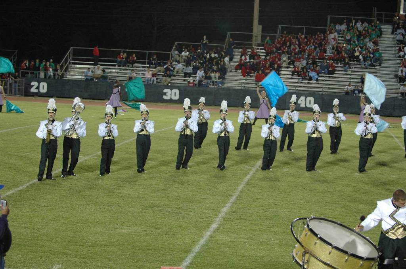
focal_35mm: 105
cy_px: 134
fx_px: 1183
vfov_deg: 13.0
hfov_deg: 19.5
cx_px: 203
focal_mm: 70
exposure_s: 1/60
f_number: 2.8
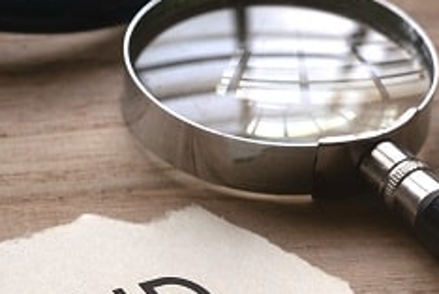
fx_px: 2346
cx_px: -71
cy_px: 317
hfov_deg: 10.5
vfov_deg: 7.1
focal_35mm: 192
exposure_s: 1/125
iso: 200
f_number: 4.5
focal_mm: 34
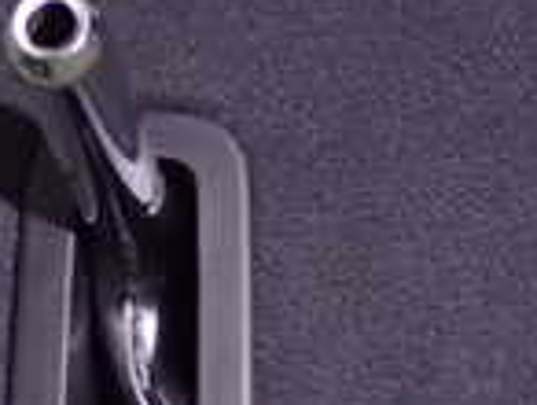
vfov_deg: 6.3
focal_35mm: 238
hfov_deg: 8.3
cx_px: 533
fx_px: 3698
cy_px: 191
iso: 1600
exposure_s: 1/13
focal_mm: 10.35
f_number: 3.5
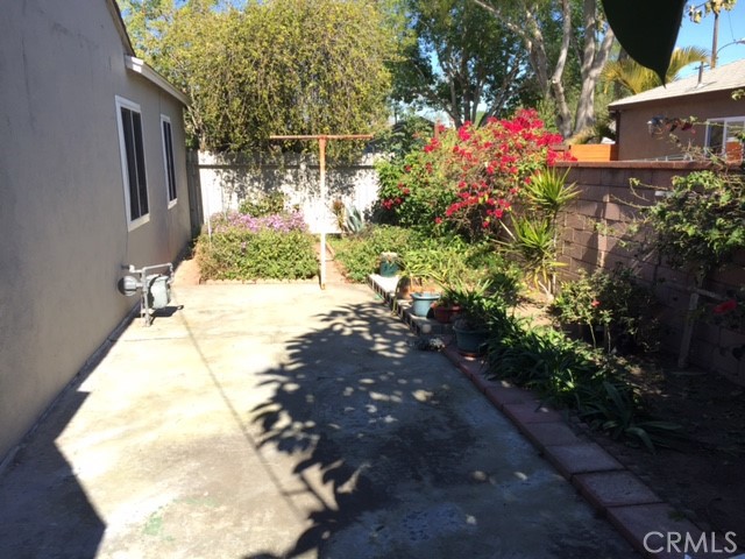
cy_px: 280
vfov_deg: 48.2
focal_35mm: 29
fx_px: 624
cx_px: 372
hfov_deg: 61.7
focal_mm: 4.15
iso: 32
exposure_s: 1/732
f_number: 2.2
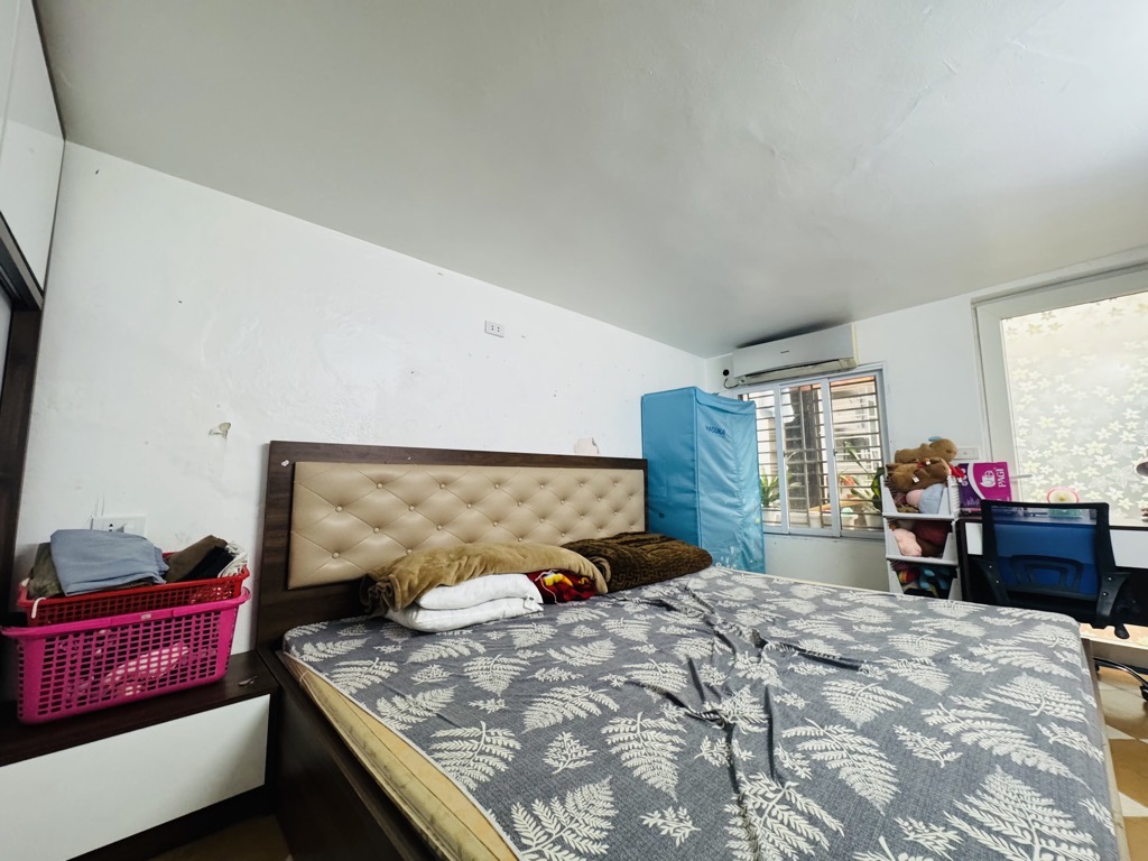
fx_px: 464
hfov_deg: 102.1
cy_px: 430
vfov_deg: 85.7
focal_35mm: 14
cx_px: 574
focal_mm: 2.22
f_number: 2.2
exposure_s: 1/50
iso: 400
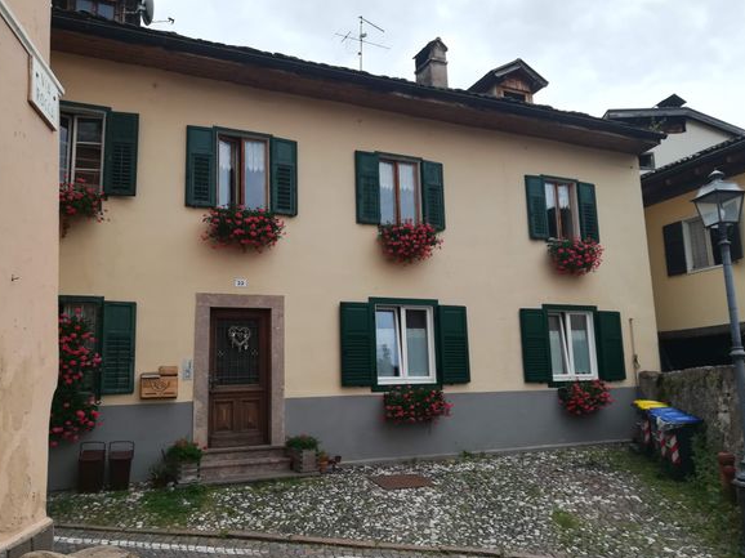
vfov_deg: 51.3
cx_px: 367
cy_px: 287
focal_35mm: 27
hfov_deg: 65.3
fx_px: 581
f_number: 2.2
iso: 50
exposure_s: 1/641
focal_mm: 3.83
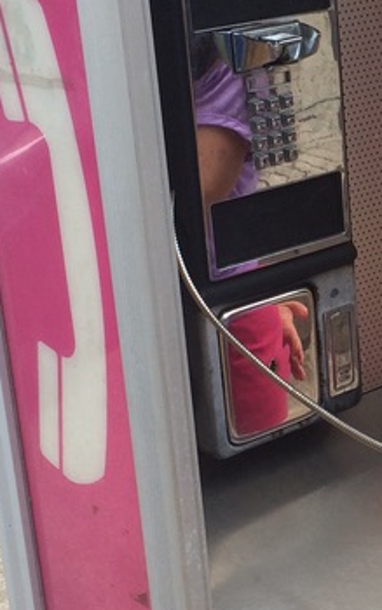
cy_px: 329
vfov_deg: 23.0
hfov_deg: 13.9
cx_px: 509
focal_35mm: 90
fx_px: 1498
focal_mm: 4.15
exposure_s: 1/805
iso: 32
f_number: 2.2
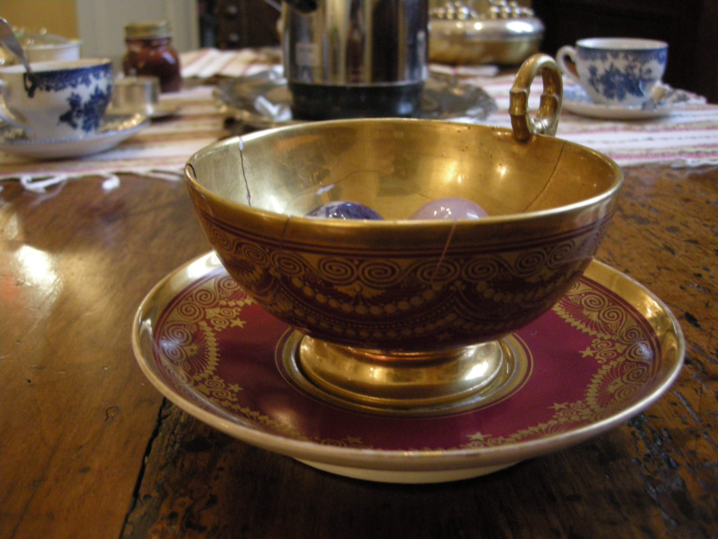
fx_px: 747
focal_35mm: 36
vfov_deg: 39.7
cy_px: 270
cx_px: 359
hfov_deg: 51.4
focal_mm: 7.5
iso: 455
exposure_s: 1/8
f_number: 2.7
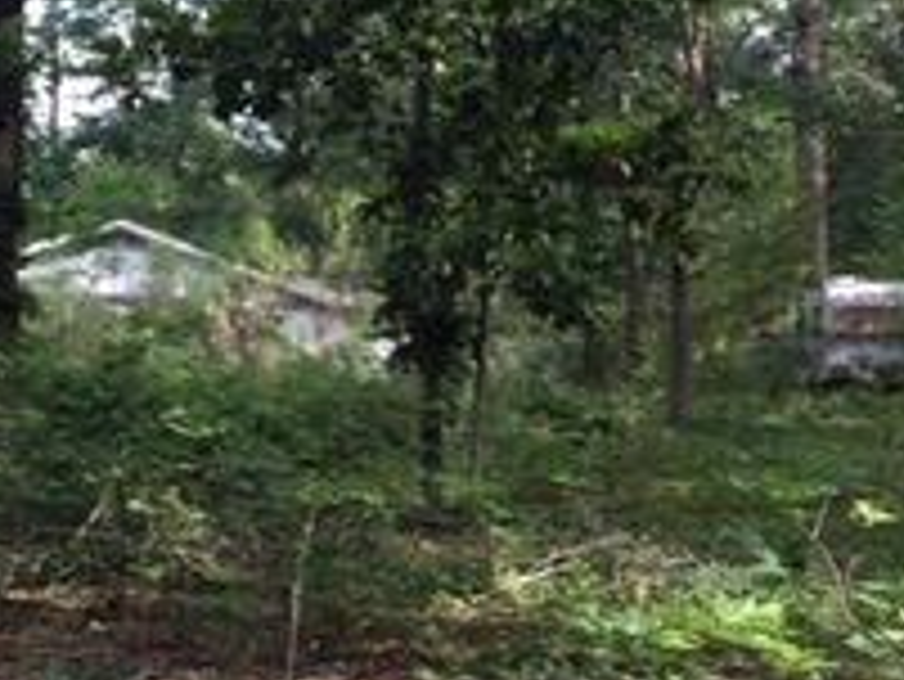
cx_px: 306
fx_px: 1881
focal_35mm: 72
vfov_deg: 20.5
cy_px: 322
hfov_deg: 26.9
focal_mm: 4.15
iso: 32
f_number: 2.2
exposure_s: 1/120
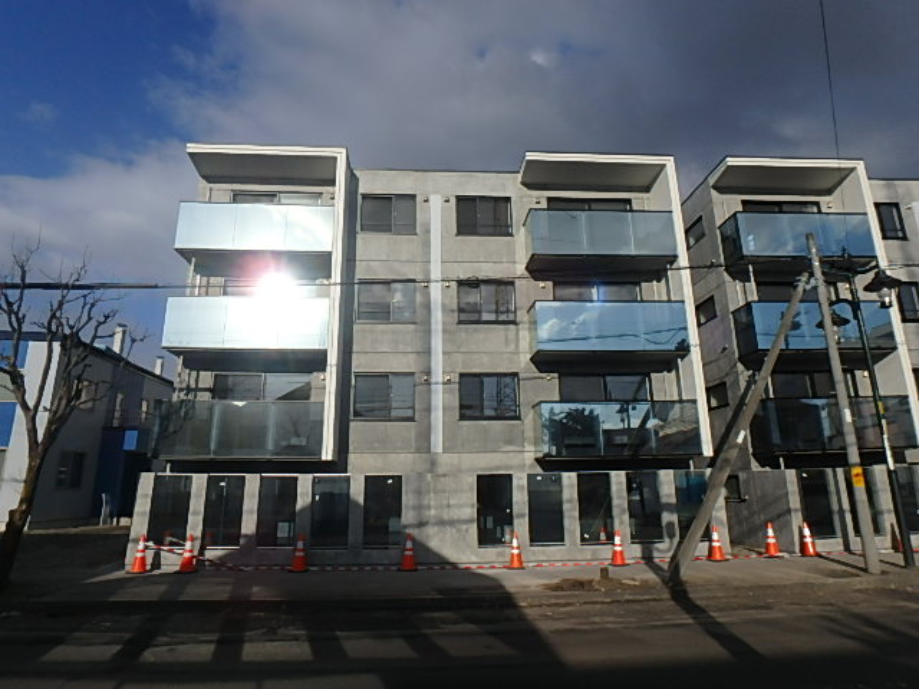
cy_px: 344
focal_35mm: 21
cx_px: 460
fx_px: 558
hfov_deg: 79.0
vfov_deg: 63.4
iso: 125
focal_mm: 3.7
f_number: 6
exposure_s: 1/1000
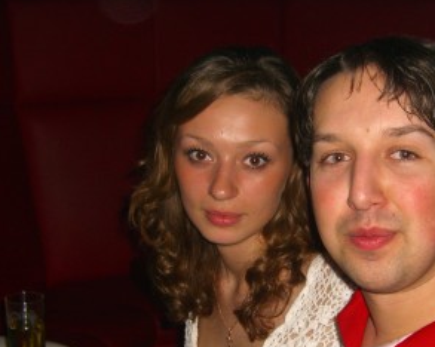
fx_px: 978
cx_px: 278
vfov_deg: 19.9
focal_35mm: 76
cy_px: 282
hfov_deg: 25.0
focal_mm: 7.9
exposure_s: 1/60
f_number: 2.8
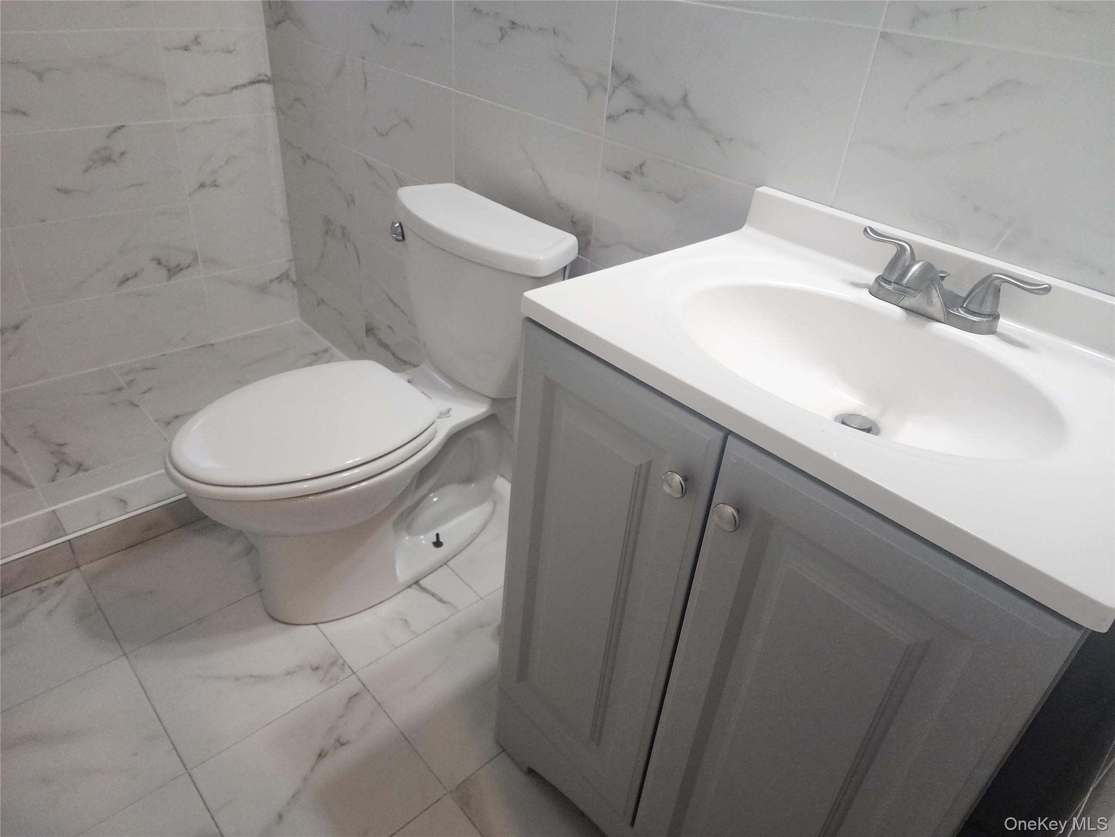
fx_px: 741
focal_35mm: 23
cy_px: 418
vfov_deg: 58.9
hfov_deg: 73.9
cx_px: 558
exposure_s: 1/120
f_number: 1.8
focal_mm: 6.4
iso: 250
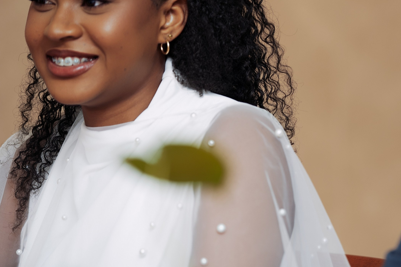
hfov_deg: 7.4
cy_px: 57
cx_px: 333
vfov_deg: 5.0
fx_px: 3086
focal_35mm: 277
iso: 160
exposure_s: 1/160
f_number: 2.8
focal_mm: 142
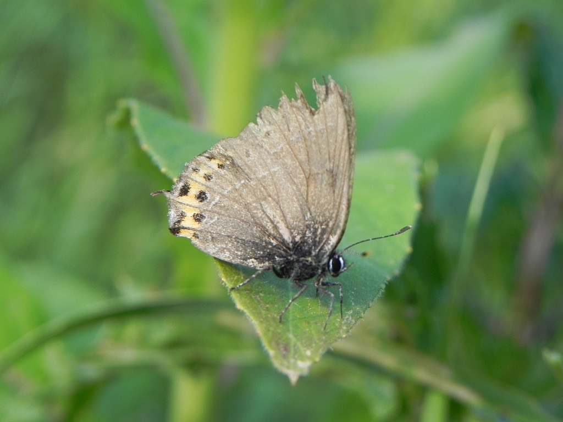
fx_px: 1708
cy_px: 211
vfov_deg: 14.1
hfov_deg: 18.7
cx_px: 282
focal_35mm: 105
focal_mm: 18.8
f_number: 4
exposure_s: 1/216
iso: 160
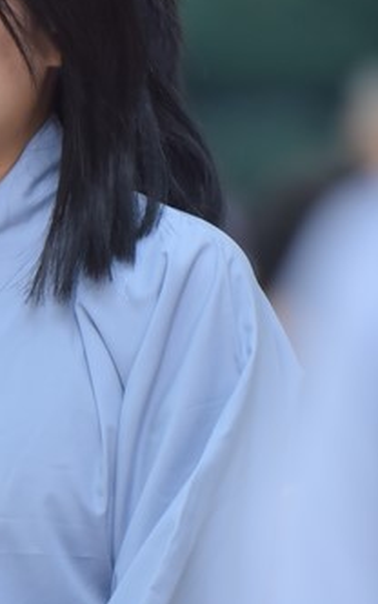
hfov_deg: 2.2
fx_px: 9840
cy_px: 379
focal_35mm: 598
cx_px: -209
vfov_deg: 3.5
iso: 640
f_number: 2.8
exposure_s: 1/60
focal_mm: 200
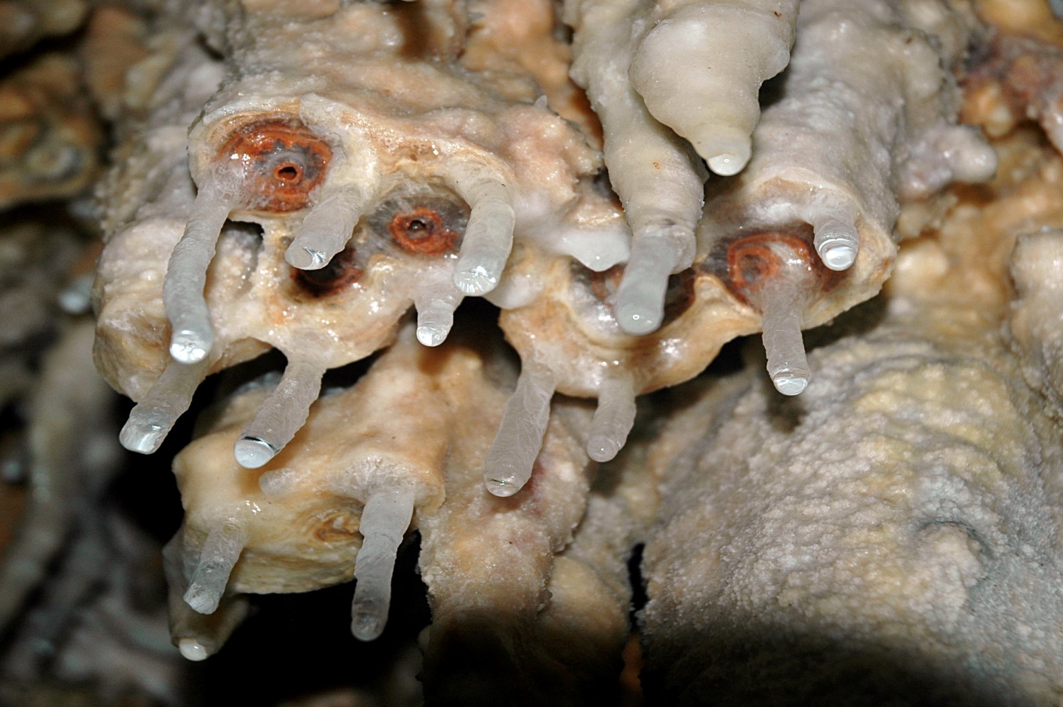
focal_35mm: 70
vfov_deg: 19.4
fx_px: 2065
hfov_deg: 28.9
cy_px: 358
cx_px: 525
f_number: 4.5
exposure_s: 1/60
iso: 200
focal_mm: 46
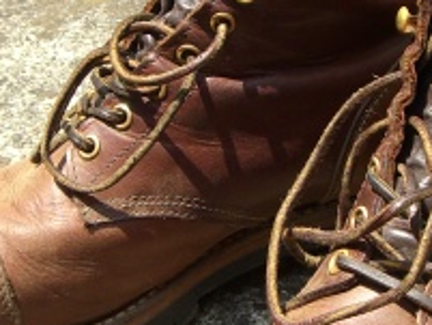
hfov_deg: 16.2
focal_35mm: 121
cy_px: 185
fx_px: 1511
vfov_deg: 12.3
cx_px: 275
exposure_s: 1/200
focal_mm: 6.2
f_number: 4.3
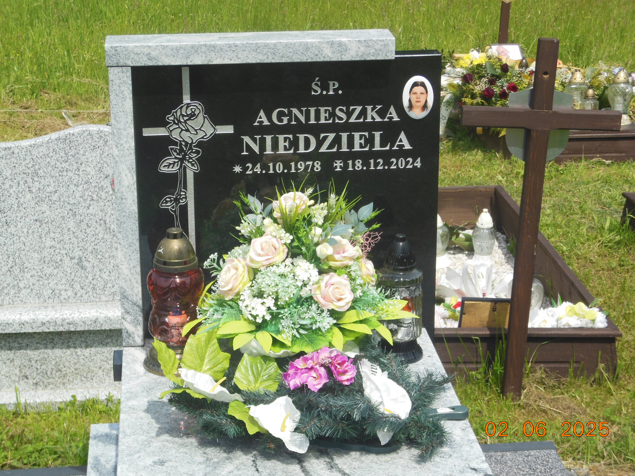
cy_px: 238
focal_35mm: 76
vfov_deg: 19.4
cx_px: 318
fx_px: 1394
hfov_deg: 25.7
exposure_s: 1/1000
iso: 125
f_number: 4.4
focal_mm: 13.6
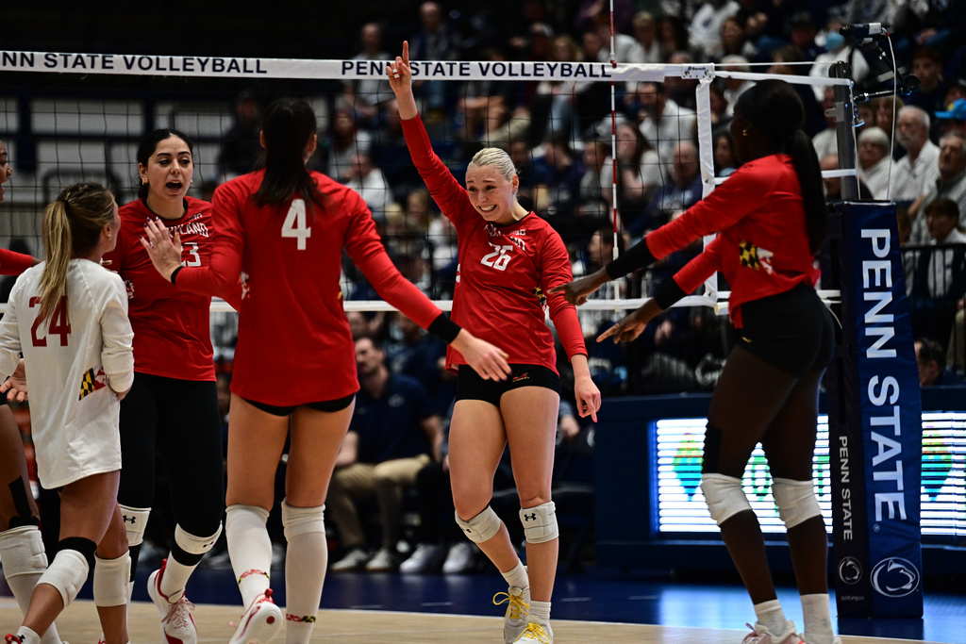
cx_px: 483
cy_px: 322
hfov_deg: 10.3
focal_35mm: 200
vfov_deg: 6.9
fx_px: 5367
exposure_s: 1/1600
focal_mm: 200
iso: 2500
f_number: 2.8
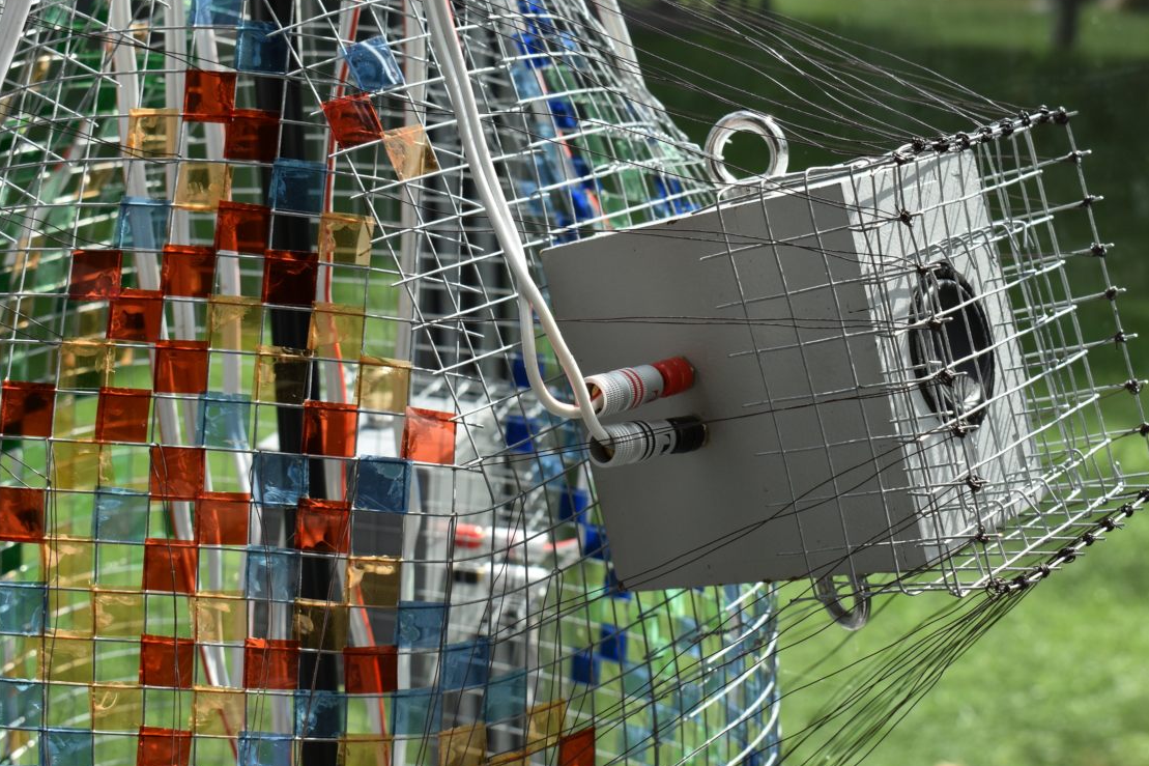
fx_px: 1933
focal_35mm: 61
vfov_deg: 22.4
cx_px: 593
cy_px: 360
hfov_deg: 33.1
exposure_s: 1/250
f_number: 8
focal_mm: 35
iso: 250
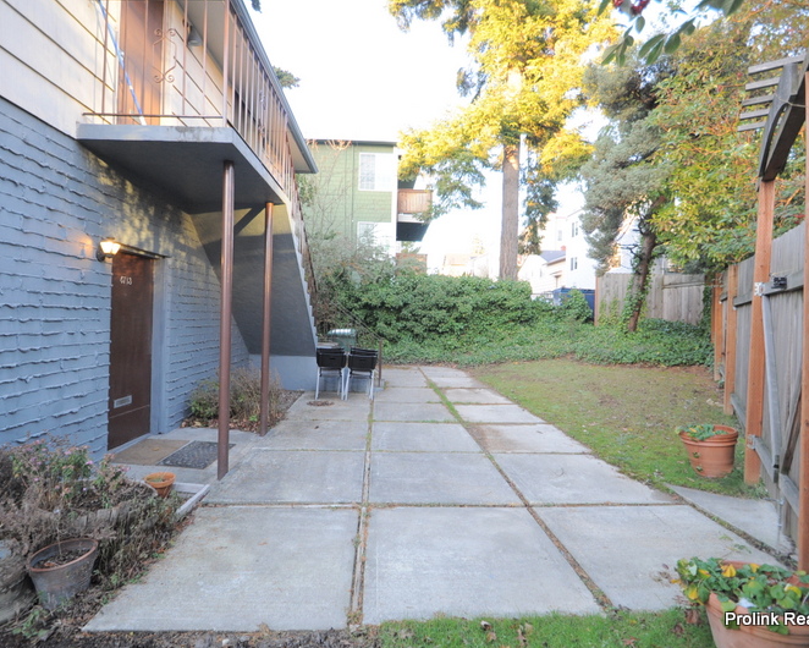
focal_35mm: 17
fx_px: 407
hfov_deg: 89.6
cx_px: 411
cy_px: 324
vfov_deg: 77.0
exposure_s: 1/60
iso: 560
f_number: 4
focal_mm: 10
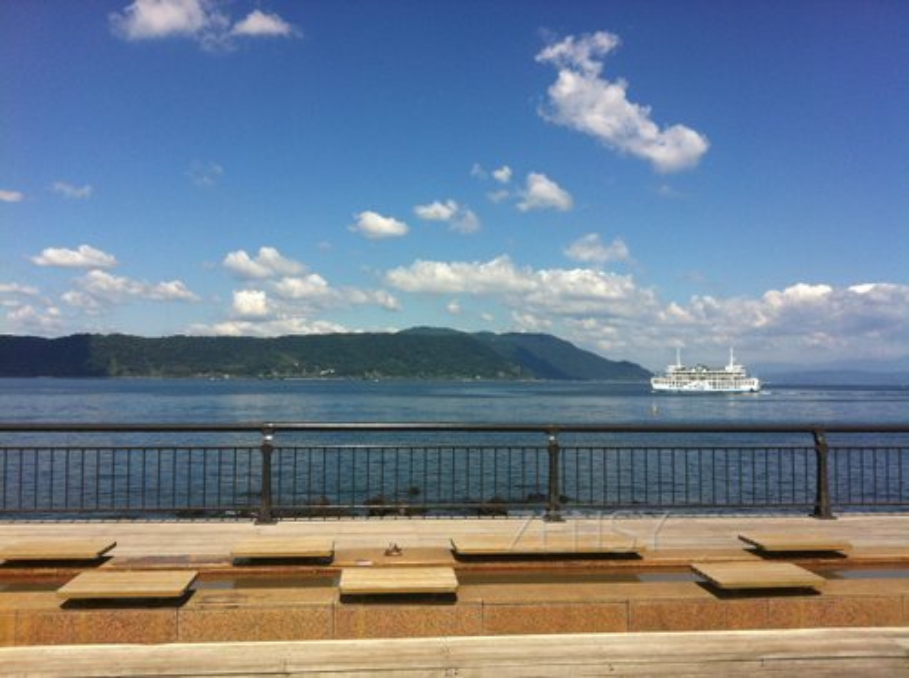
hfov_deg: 52.7
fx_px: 917
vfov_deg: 40.6
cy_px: 339
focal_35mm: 35
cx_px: 454
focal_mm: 3.85
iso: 80
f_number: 2.8
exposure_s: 1/2320
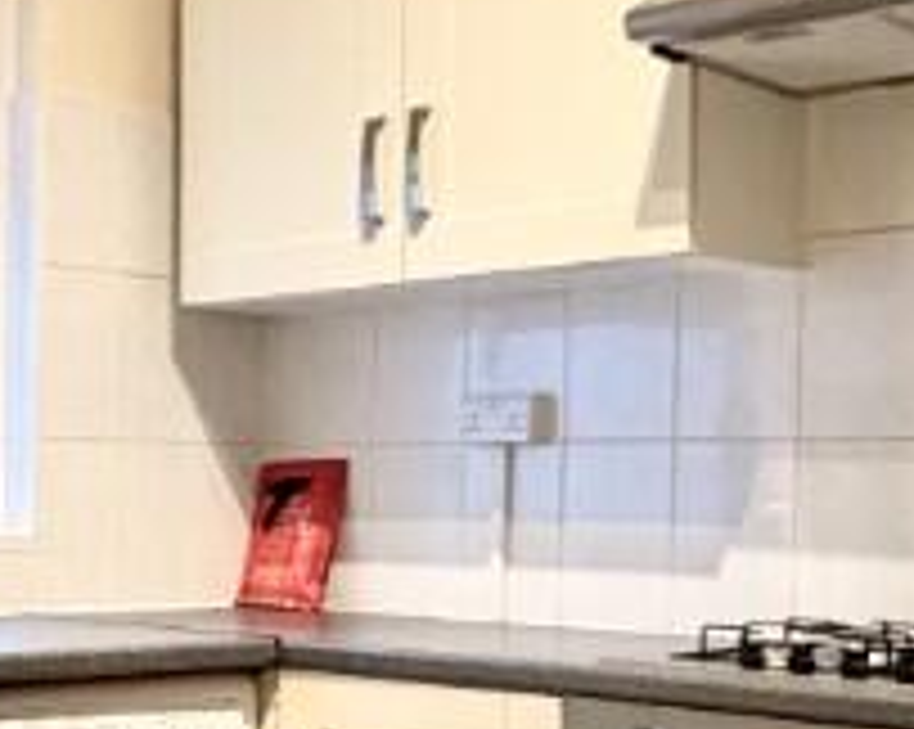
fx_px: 1865
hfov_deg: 26.6
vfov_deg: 22.0
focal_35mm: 69
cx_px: 95
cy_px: 508
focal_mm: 2.22
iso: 500
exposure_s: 1/50
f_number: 2.2
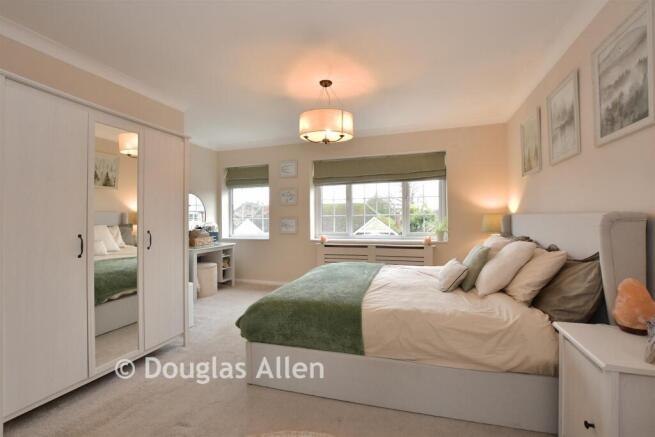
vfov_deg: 77.4
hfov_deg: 100.4
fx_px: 273
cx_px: 328
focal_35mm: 15
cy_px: 218
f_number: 8
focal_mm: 10
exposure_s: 1/2
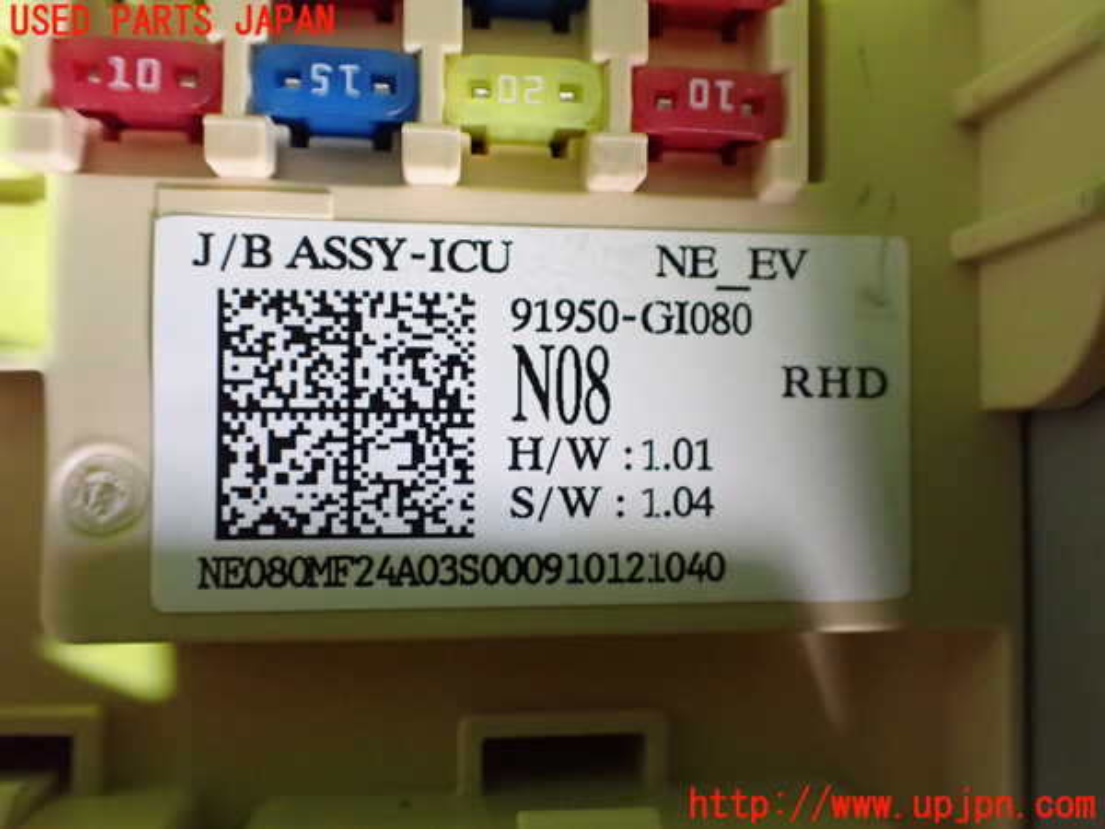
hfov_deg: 60.0
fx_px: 958
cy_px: 414
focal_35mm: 30
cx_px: 552
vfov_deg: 46.8
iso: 1250
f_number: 2.3
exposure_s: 1/30
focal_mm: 5.4
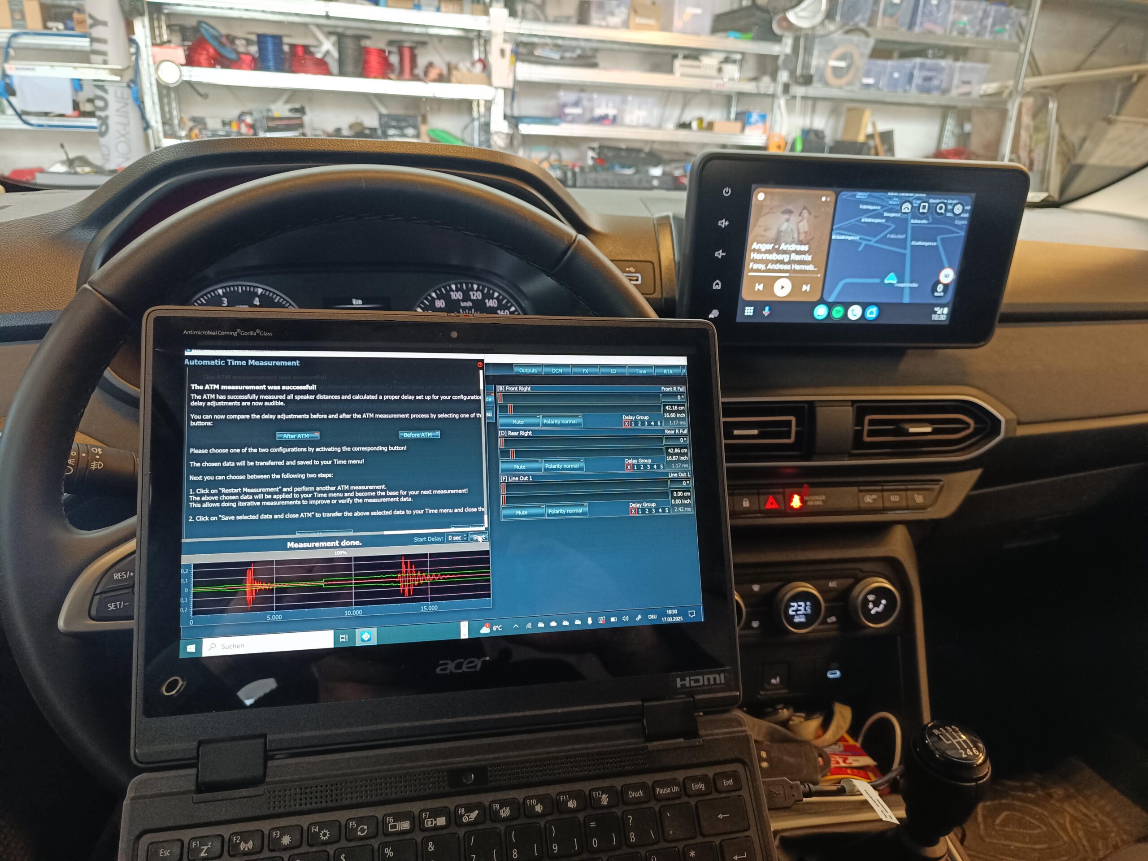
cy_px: 430
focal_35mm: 24
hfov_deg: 71.6
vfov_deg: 56.8
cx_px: 574
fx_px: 796
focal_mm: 5.59
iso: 624
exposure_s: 1/50.1
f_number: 1.88
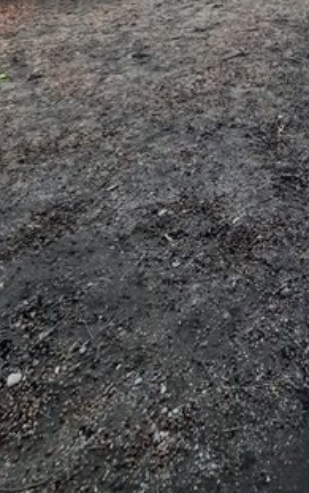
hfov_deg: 31.4
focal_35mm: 34
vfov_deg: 43.5
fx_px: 457
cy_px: -52
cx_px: 371
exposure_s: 1/40
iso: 100
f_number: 2.2
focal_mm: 1.74
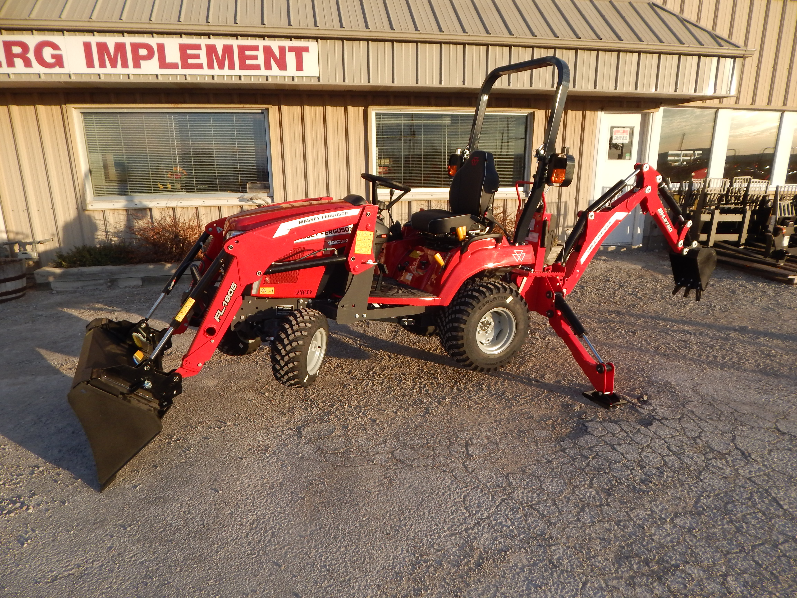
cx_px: 398
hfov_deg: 76.4
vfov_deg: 61.1
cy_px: 299
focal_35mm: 22
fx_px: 507
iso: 125
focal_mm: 4
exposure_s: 1/640
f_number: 3
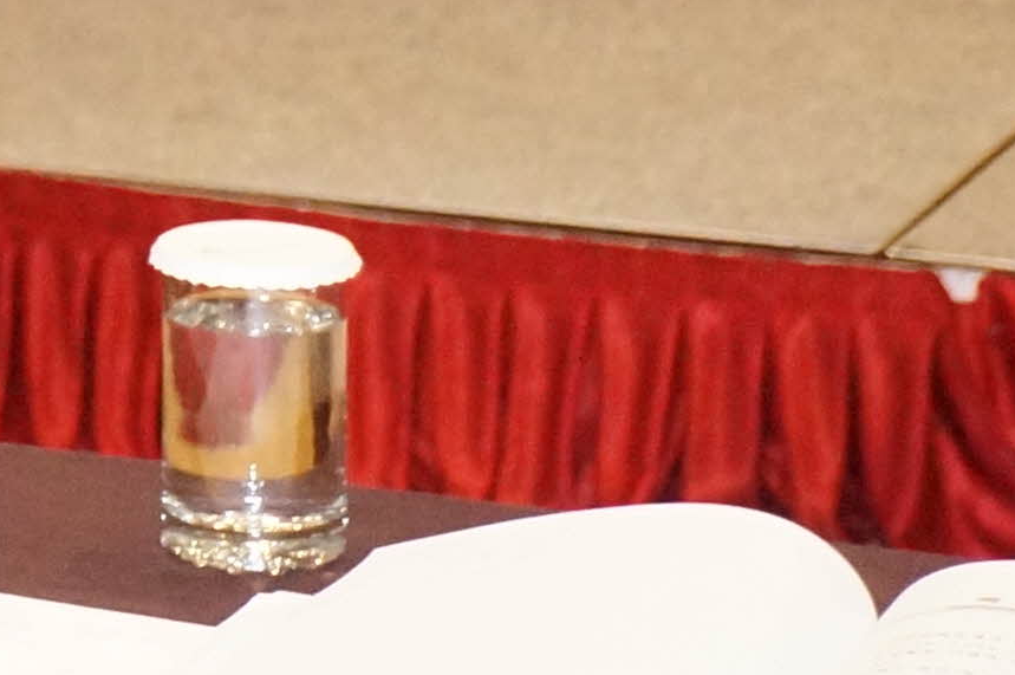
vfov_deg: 4.1
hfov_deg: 6.1
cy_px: -1128
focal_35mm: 326
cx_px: -1381
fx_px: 9182
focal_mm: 38
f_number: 5.6
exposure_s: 1/60
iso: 3200
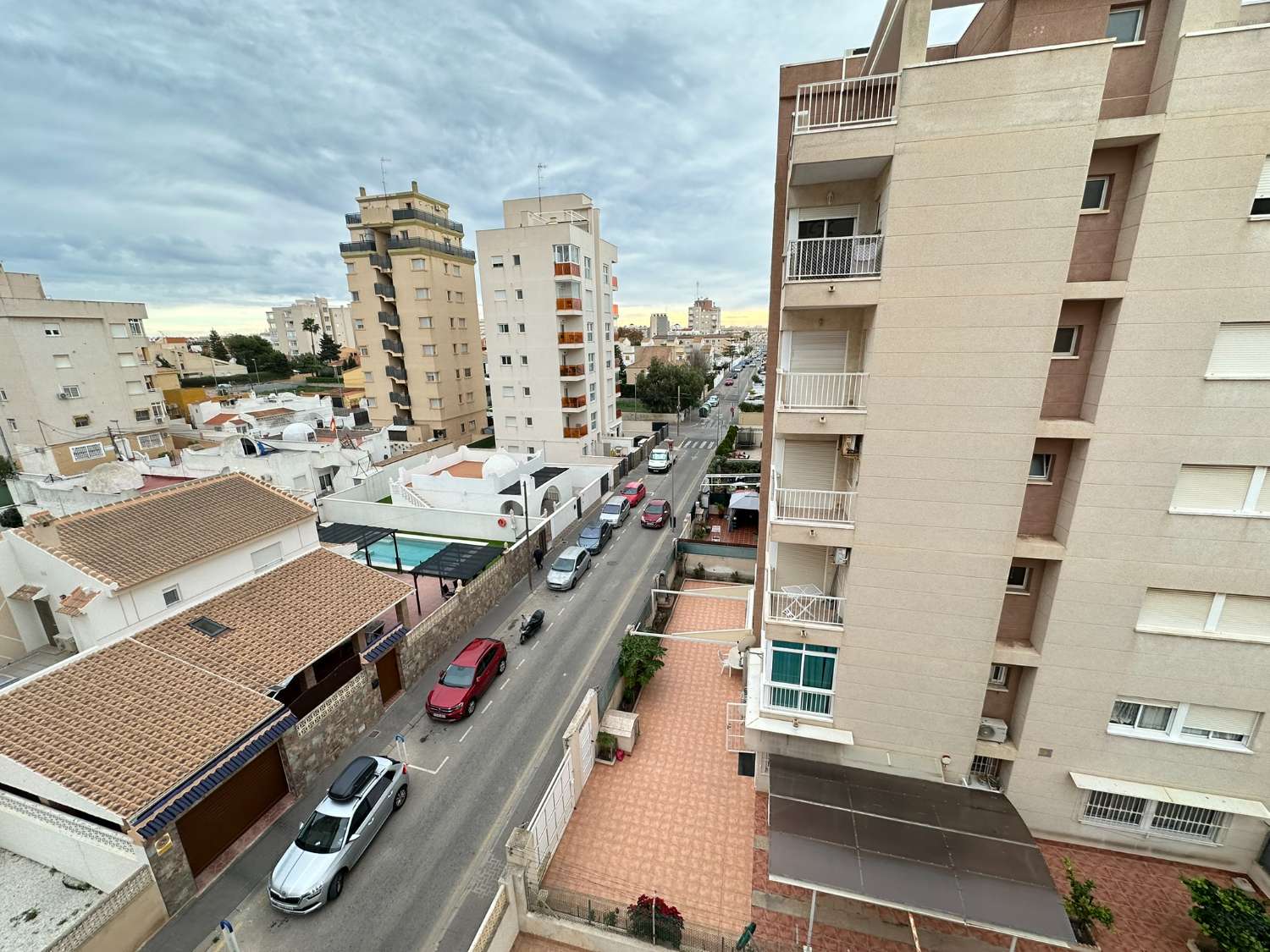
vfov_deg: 85.7
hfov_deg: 102.1
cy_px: 476
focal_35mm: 14
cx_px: 635
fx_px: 514
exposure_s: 1/265
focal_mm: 2.22
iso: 40
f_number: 2.2
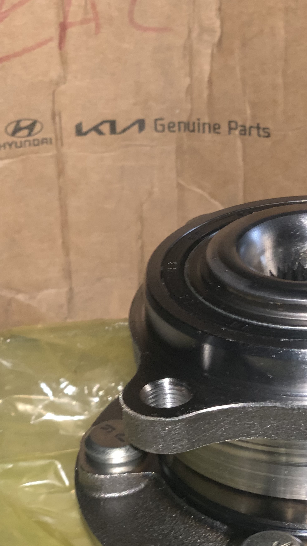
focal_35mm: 87
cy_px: 246
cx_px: 239
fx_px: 1259
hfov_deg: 13.8
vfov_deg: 24.4
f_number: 2.4
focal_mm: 6
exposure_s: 1/30
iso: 64
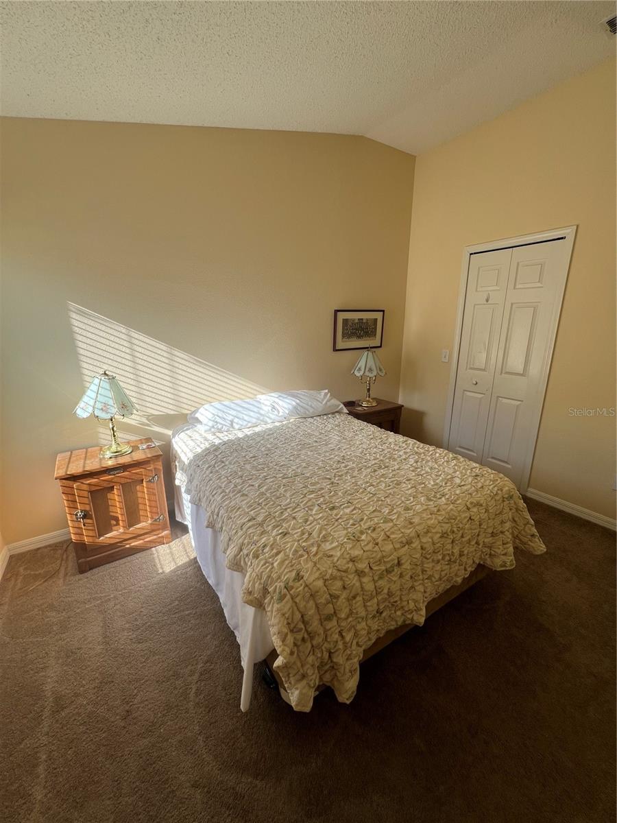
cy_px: 412
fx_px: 309
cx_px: 308
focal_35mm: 13
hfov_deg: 89.9
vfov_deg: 106.2
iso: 32
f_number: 1.8
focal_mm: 1.57
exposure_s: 1/275
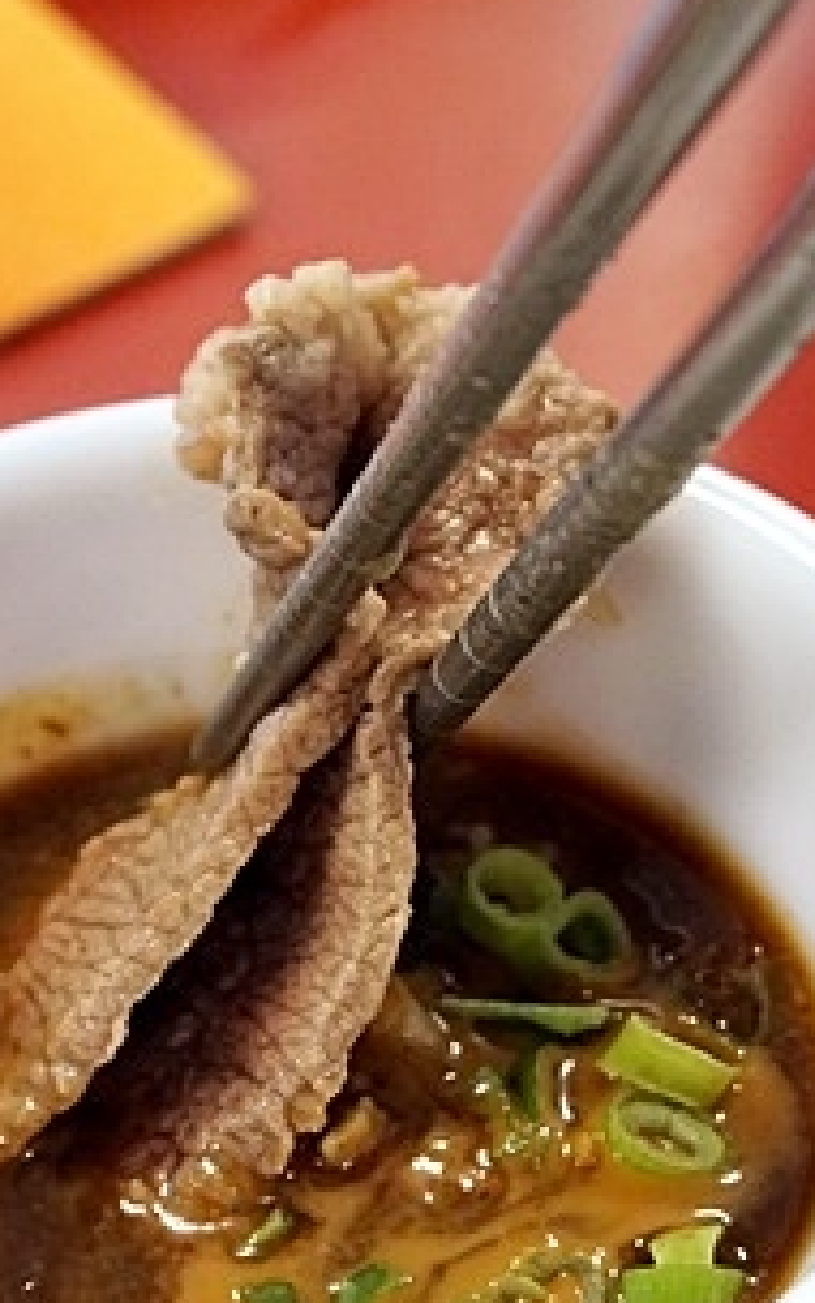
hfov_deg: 16.7
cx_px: 283
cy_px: 752
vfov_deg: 26.4
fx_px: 2773
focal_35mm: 78
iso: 1600
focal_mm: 25
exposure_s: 1/60
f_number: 5.6
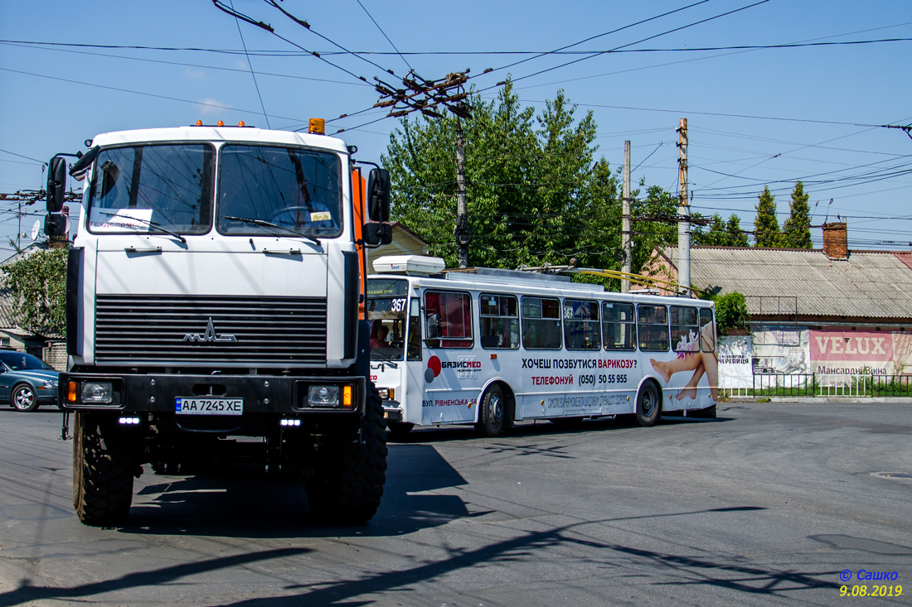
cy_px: 304
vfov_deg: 40.0
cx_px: 456
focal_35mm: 33
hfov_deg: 57.2
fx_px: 836
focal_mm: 22
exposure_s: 1/1250
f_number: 3.8
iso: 100
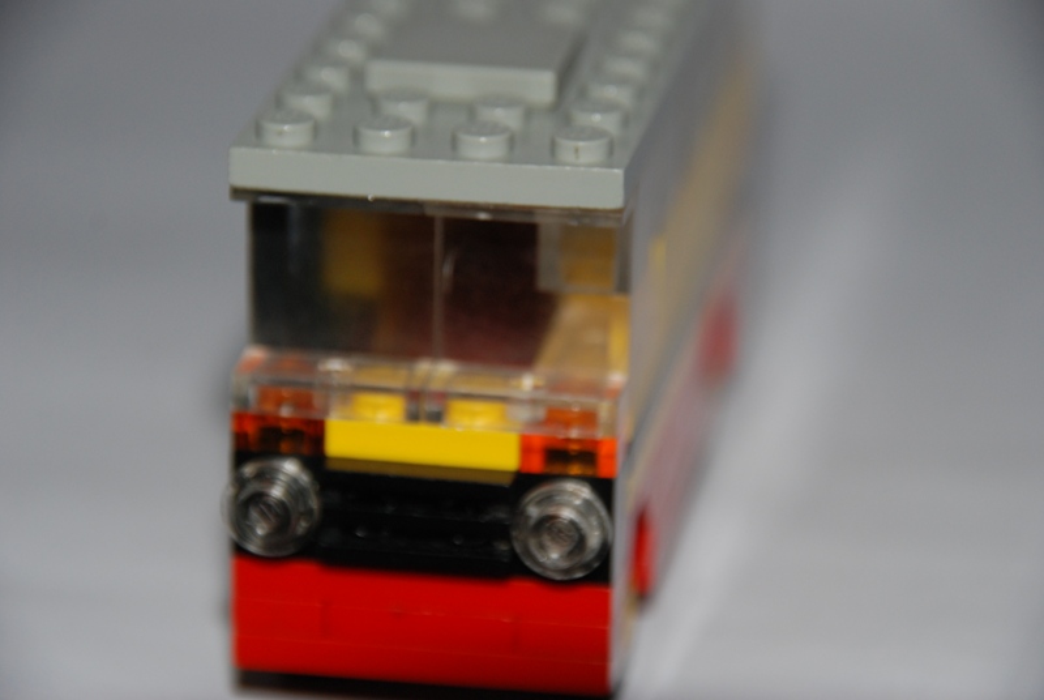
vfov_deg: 4.6
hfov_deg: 6.9
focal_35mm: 300
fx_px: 8713
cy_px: 350
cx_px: 522
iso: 400
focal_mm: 200
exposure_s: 1/60
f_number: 6.3
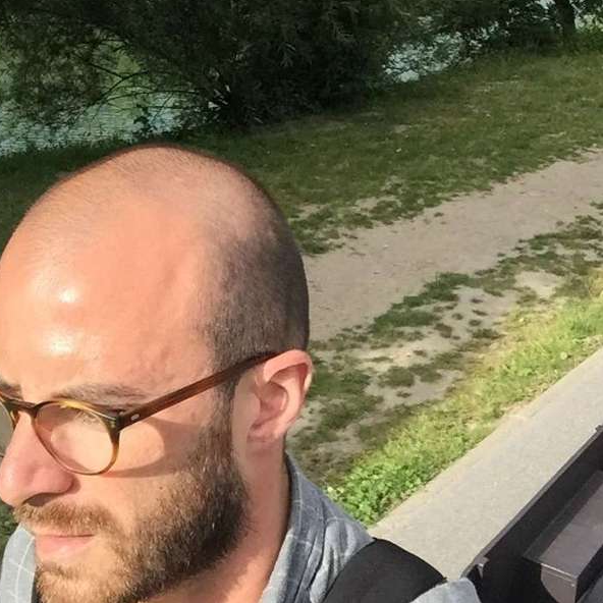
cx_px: 328
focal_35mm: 37
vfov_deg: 44.9
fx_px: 729
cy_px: 298
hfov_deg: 44.9
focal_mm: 2.65
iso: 32
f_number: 2.2
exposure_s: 1/1107
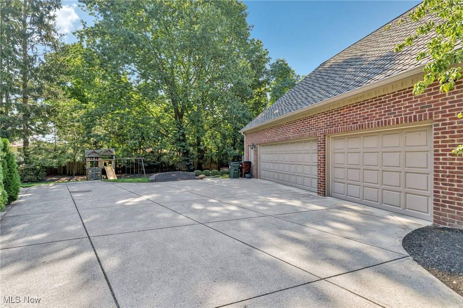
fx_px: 180
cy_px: 154
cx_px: 232
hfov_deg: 104.3
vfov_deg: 81.2
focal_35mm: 14
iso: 250
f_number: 8
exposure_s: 1/160
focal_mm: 14
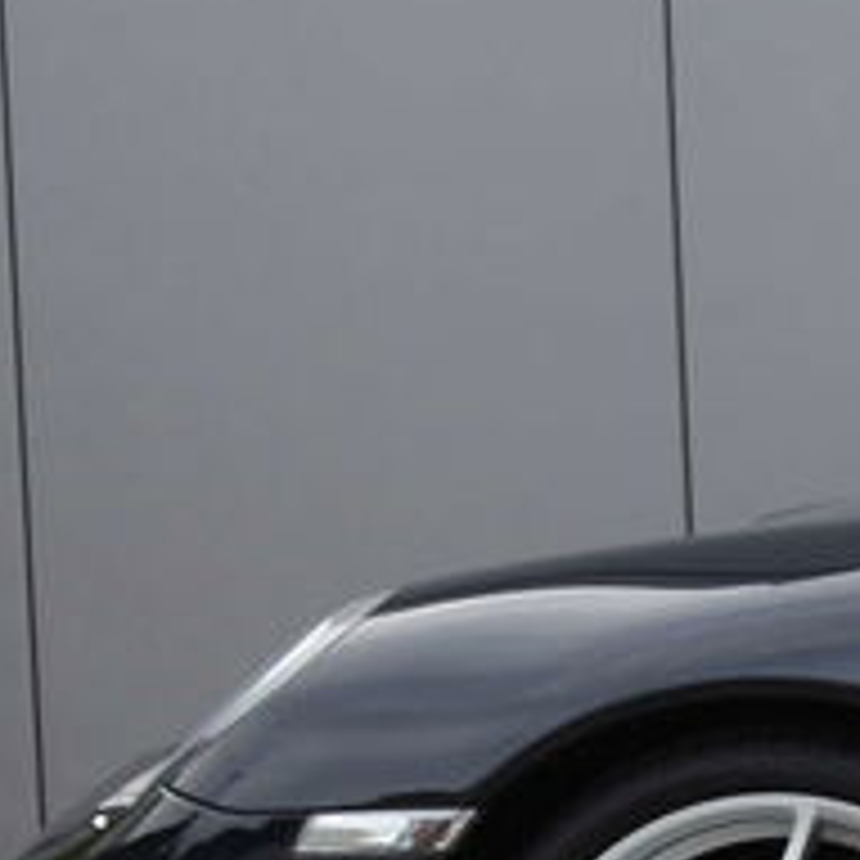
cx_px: 2143
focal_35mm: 177
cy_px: 630
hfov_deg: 8.8
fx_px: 4975
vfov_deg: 9.9
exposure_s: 1/50
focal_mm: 26
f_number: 10
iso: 400
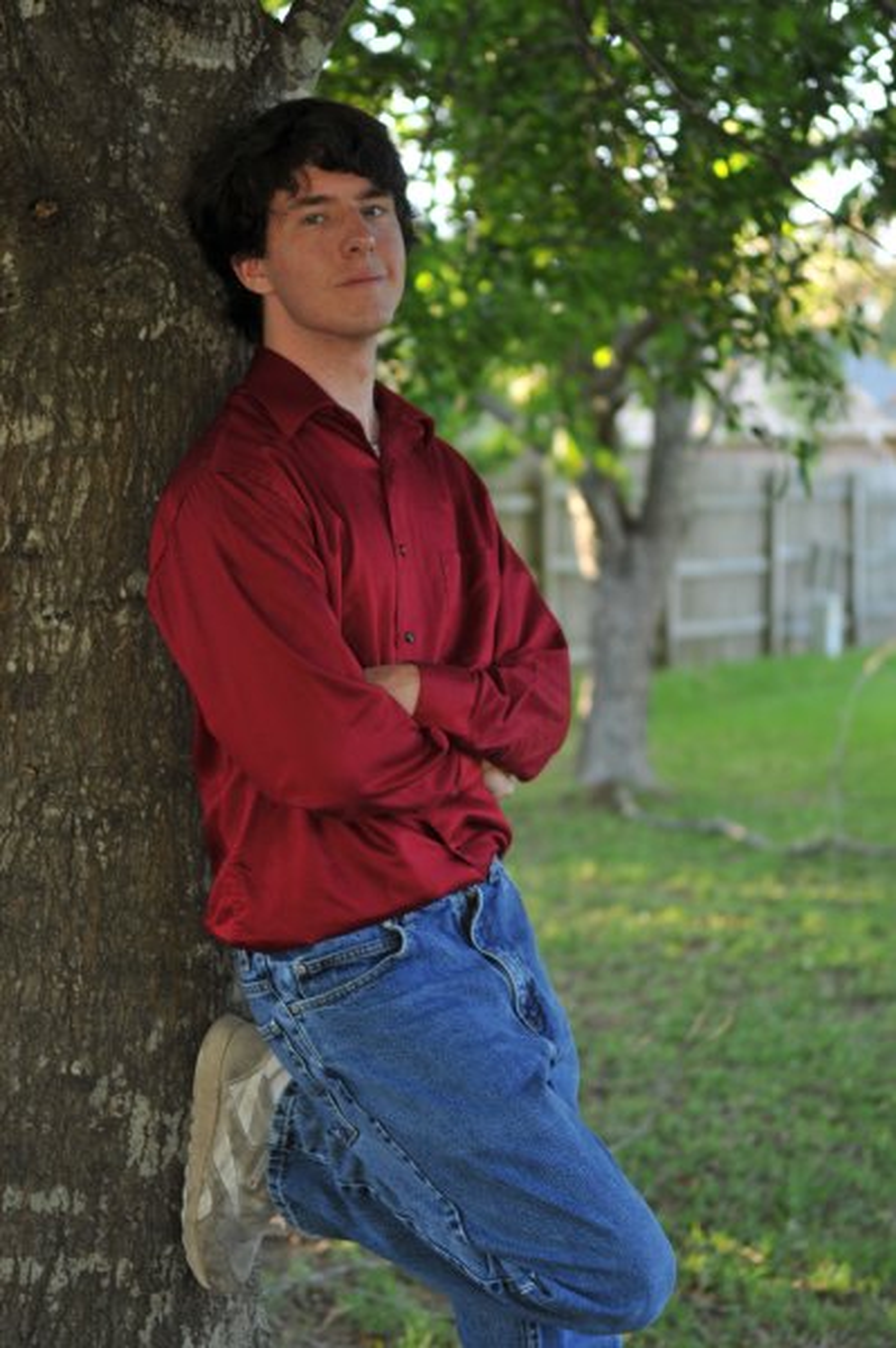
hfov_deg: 16.5
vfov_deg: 24.6
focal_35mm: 82
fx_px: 3085
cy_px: 674
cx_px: 448
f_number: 2.8
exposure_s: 1/100
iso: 200
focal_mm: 55
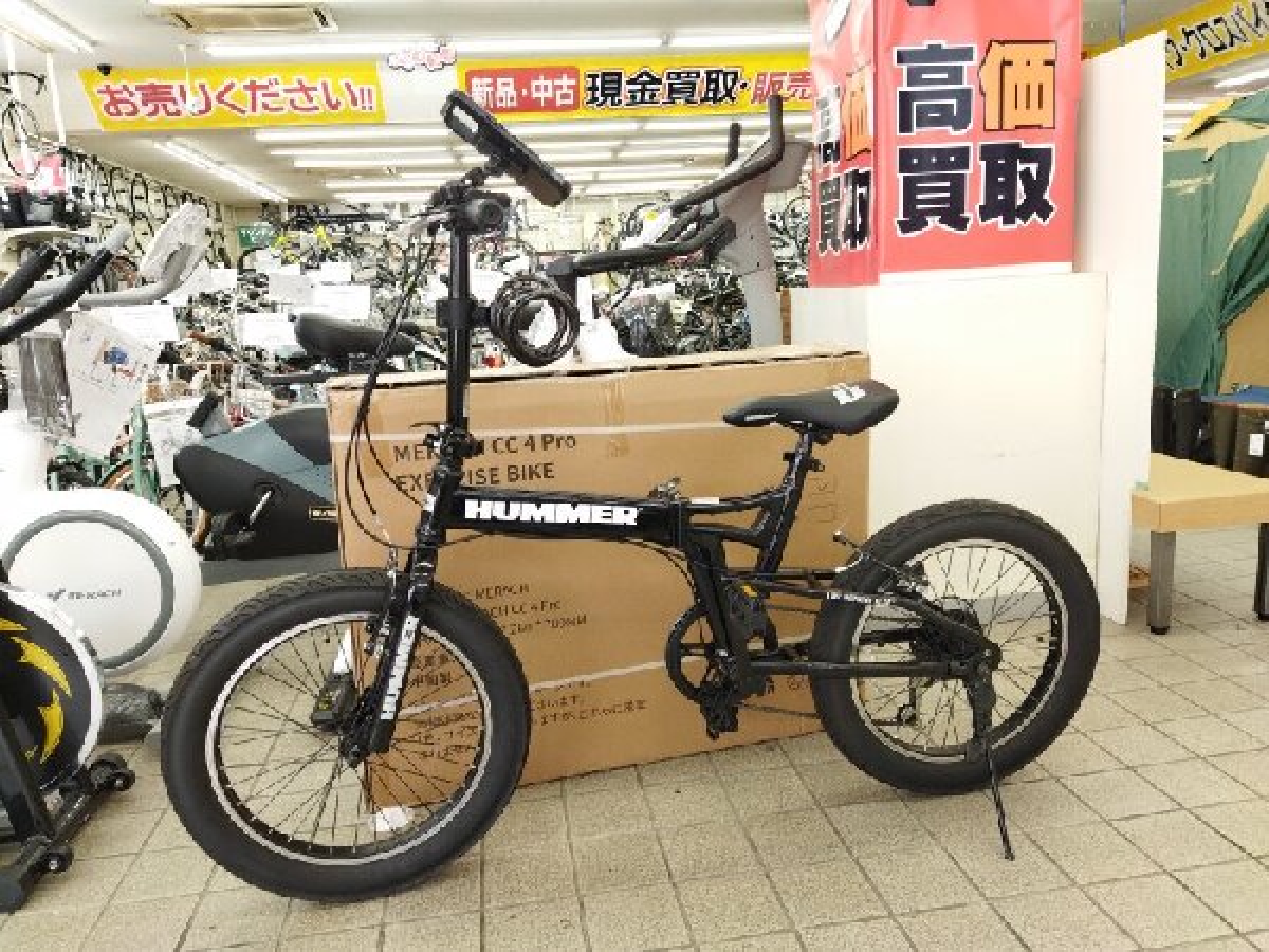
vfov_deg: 51.4
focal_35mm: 27
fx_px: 990
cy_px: 476
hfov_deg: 65.3
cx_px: 634
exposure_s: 1/60
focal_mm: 4.71
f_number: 1.79
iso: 106
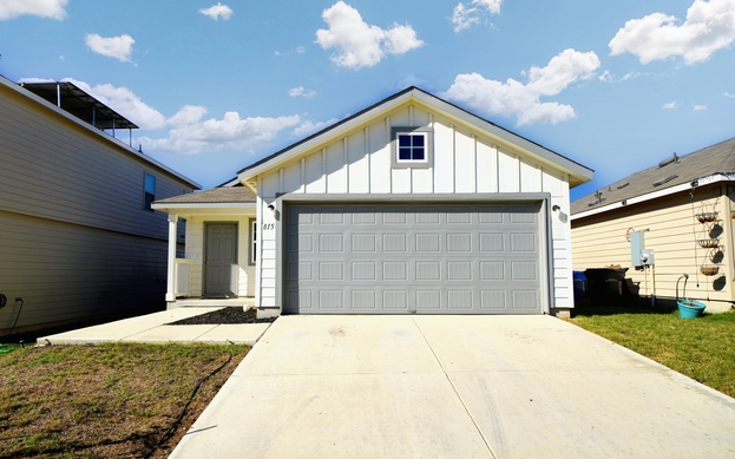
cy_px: 238
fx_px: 441
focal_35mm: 22
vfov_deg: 55.0
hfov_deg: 79.7
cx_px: 361
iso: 100
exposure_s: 1/250
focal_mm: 21
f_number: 10
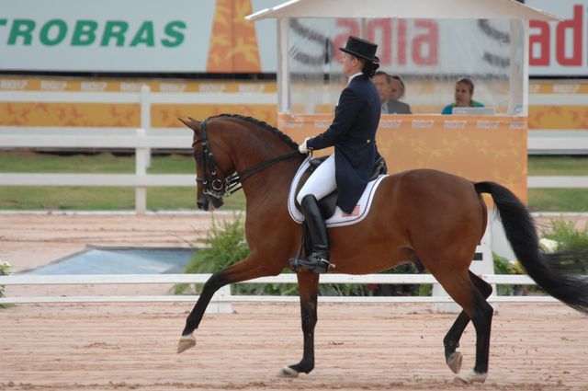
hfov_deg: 4.0
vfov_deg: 2.7
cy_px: 196
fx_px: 8319
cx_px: 294
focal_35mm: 510
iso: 400
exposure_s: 1/500
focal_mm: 340
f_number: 5.6
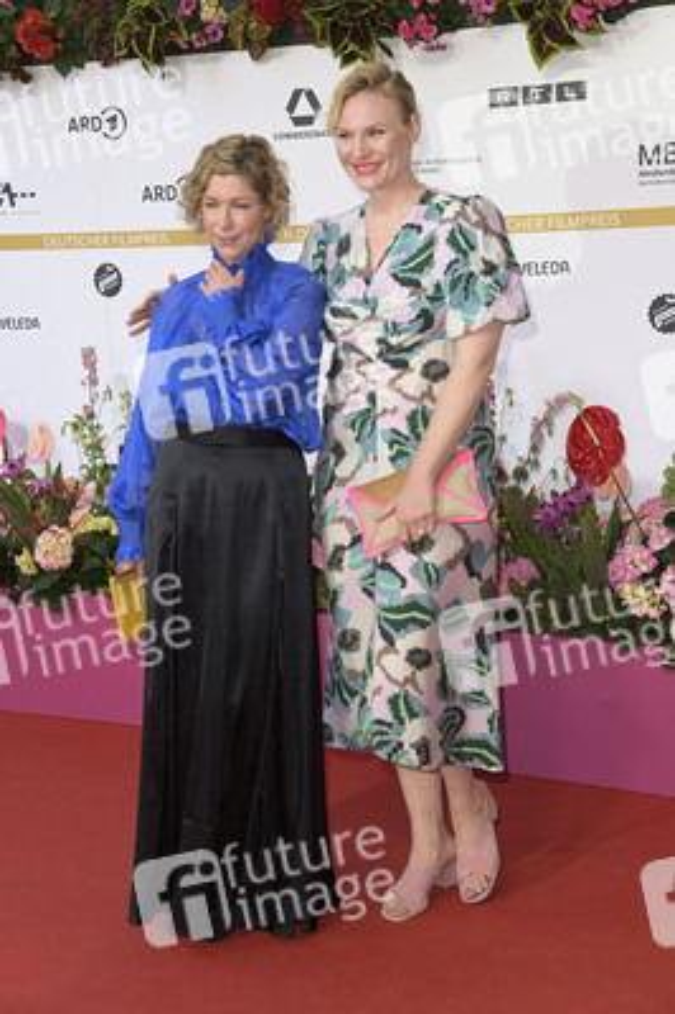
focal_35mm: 62
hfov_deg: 21.9
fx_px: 1747
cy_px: 507
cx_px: 338
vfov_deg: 32.4
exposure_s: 1/250
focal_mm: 62
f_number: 5
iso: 640
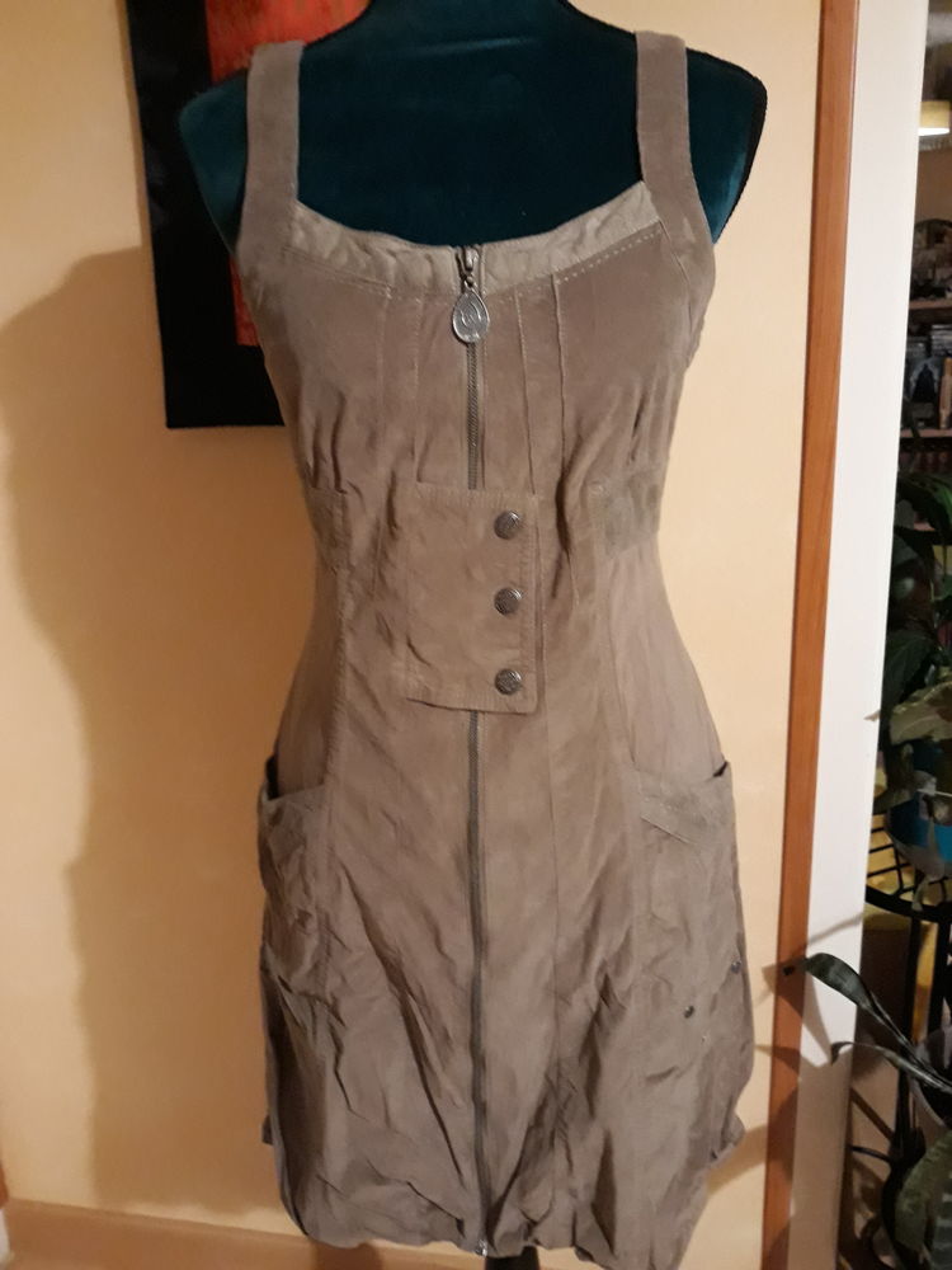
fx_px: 990
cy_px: 635
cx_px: 476
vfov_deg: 65.3
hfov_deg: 51.4
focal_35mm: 27
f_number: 1.7
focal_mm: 3.71
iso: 500
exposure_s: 1/20
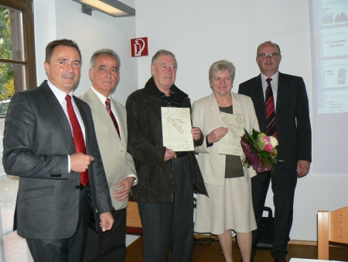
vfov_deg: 39.7
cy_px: 131
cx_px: 174
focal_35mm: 36
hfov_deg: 51.3
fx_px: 362
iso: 100
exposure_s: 1/30
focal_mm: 6
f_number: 2.8
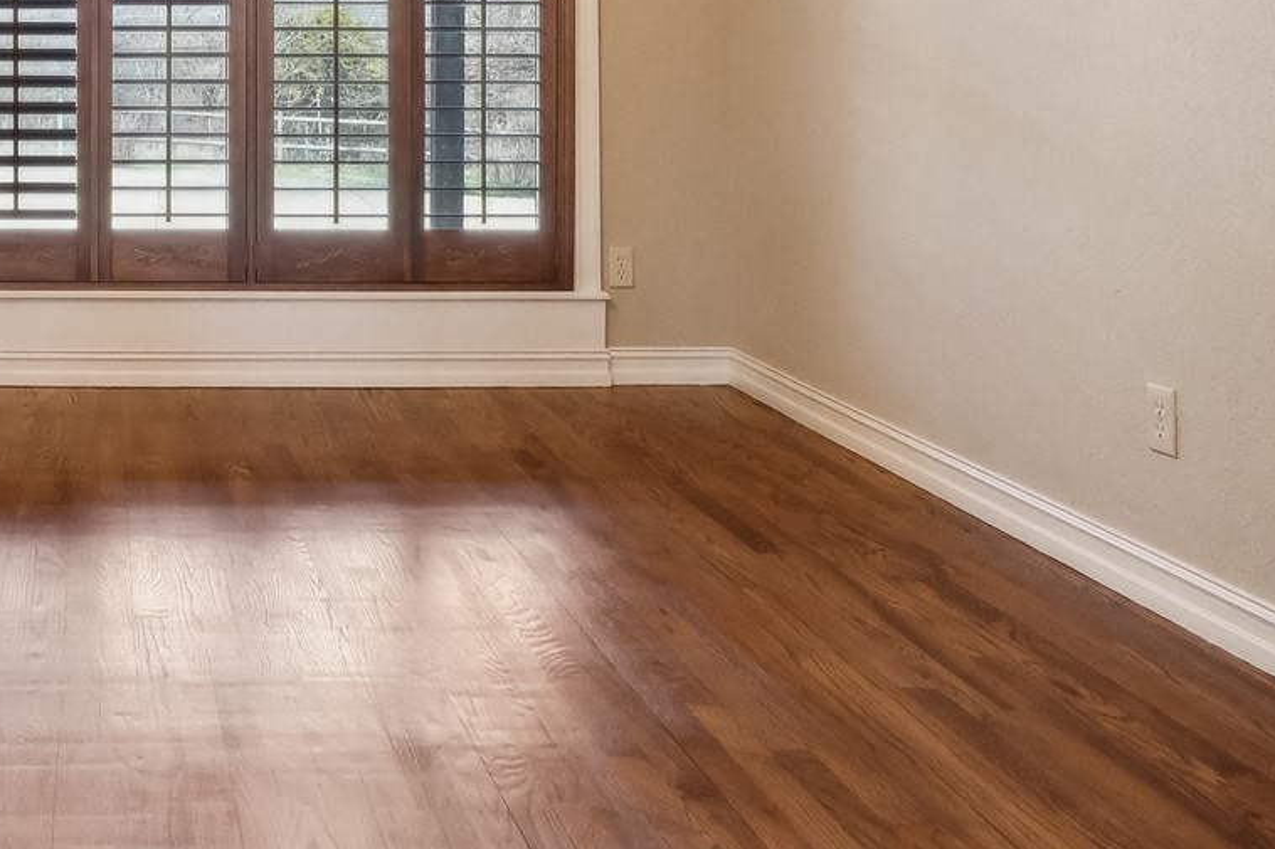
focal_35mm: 43
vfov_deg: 29.0
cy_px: -13
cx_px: 98
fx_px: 1522
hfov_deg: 41.4
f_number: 11
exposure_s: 1/250
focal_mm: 16
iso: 6400
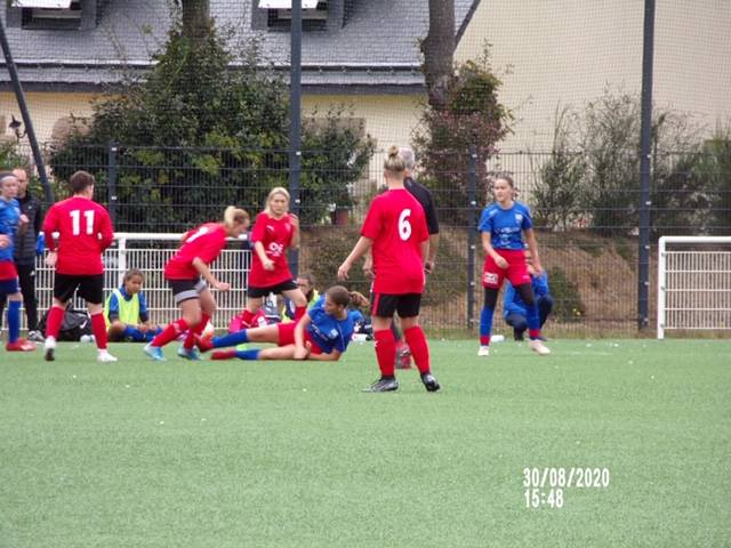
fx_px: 8595
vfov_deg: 3.7
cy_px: 274
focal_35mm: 407
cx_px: 366
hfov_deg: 4.9
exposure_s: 1/100
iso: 115
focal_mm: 73
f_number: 5.7
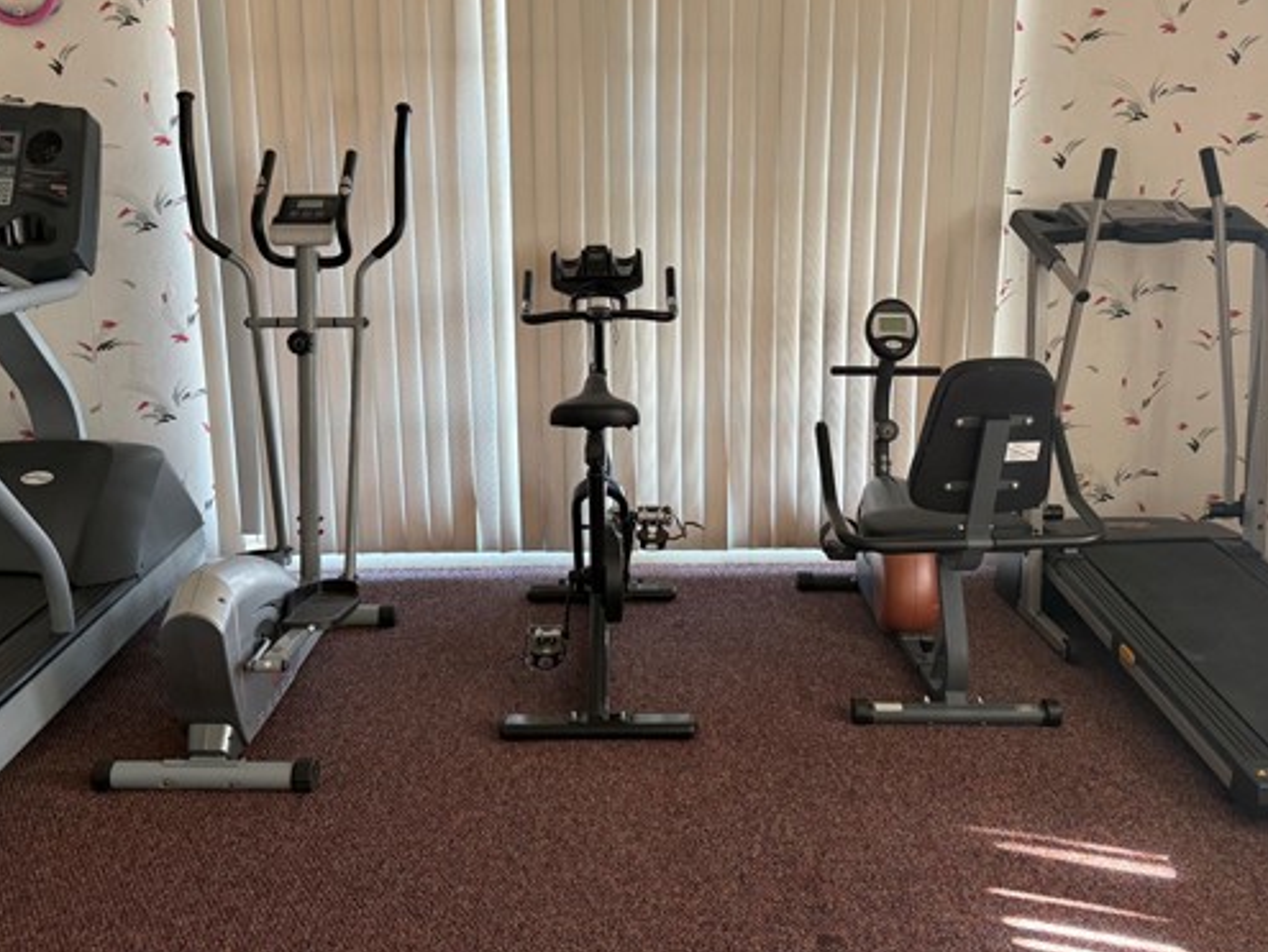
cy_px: 402
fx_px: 1136
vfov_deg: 45.3
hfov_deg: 58.3
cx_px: 599
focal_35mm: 31
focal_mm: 6.76
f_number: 1.78
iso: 200
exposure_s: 1/77
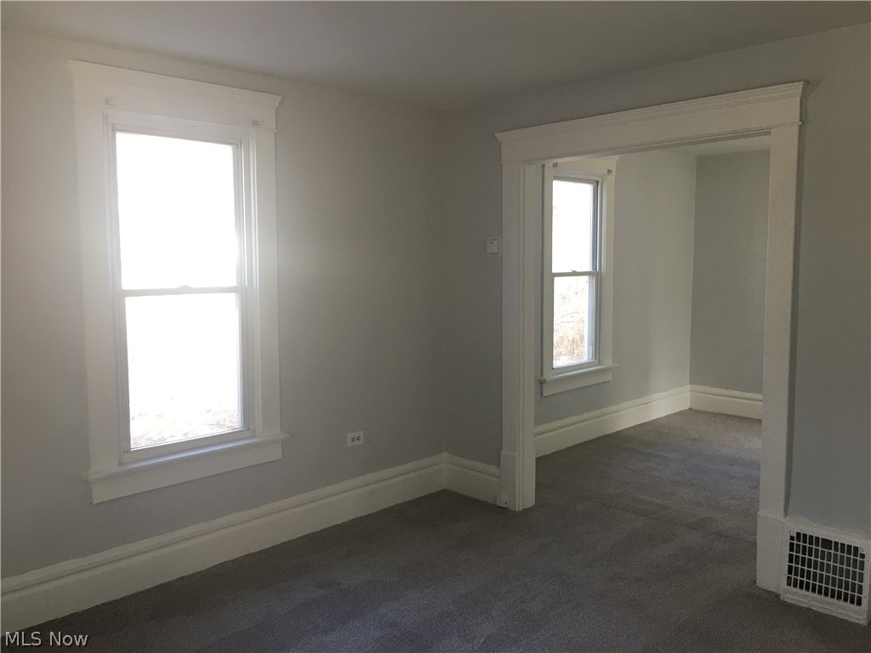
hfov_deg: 61.7
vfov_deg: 48.2
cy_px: 326
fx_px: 730
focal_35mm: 29
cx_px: 436
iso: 25
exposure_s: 1/15
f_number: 2.2
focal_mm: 4.15
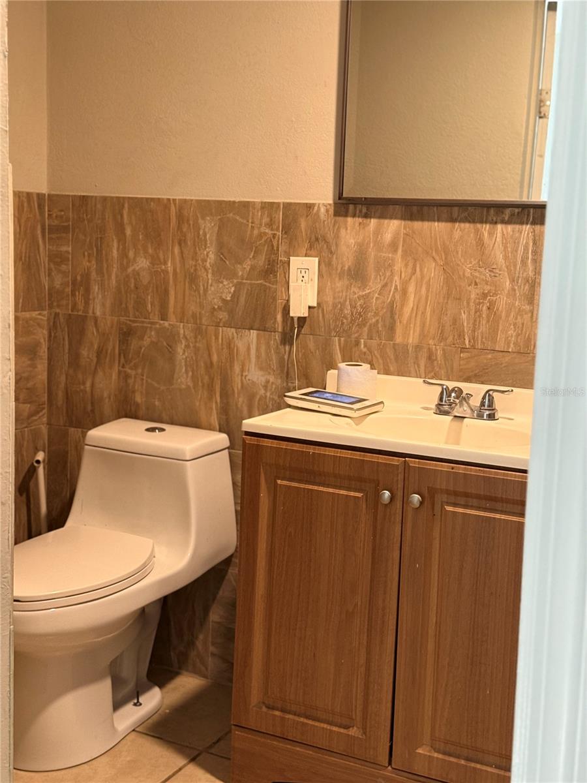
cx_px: 294
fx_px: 1085
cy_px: 392
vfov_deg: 39.7
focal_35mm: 48
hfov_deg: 30.3
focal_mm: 6.76
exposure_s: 1/40
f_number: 1.78
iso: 200
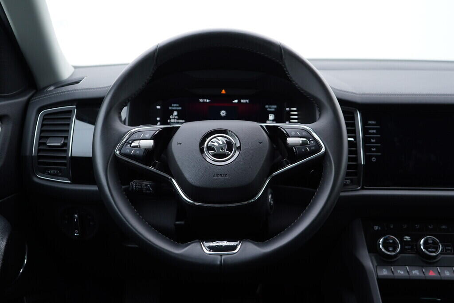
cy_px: 152
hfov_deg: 53.1
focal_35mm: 36
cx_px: 227
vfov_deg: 36.9
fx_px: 454
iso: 125
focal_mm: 24
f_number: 2.8
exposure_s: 1/40
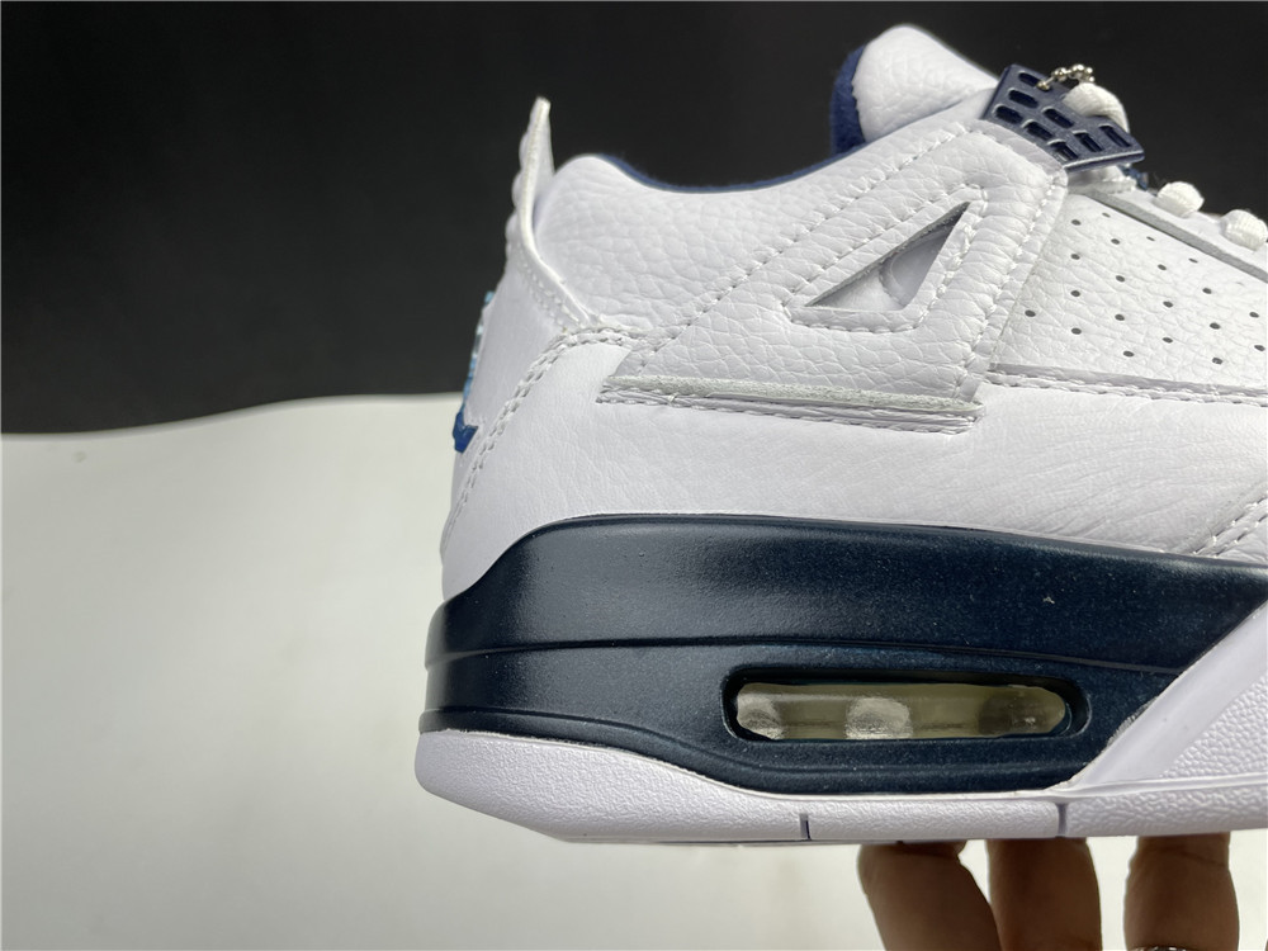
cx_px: 634
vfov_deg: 53.1
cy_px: 476
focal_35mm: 26
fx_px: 952
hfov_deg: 67.3
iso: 40
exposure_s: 1/100
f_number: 1.6
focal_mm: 4.2
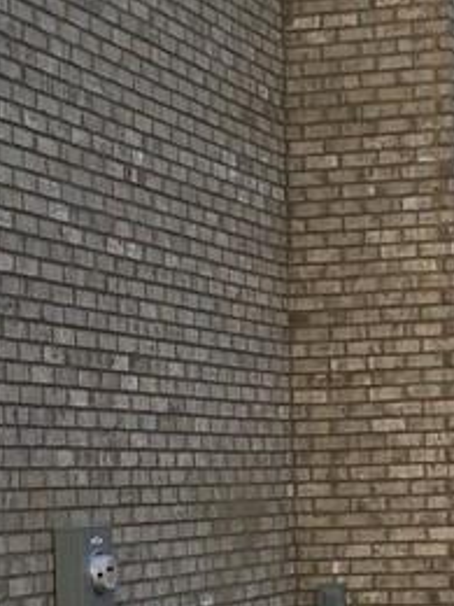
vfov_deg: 17.2
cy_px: 443
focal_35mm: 114
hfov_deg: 12.8
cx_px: 494
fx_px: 1994
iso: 25
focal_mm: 4.15
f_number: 2.2
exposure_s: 1/285
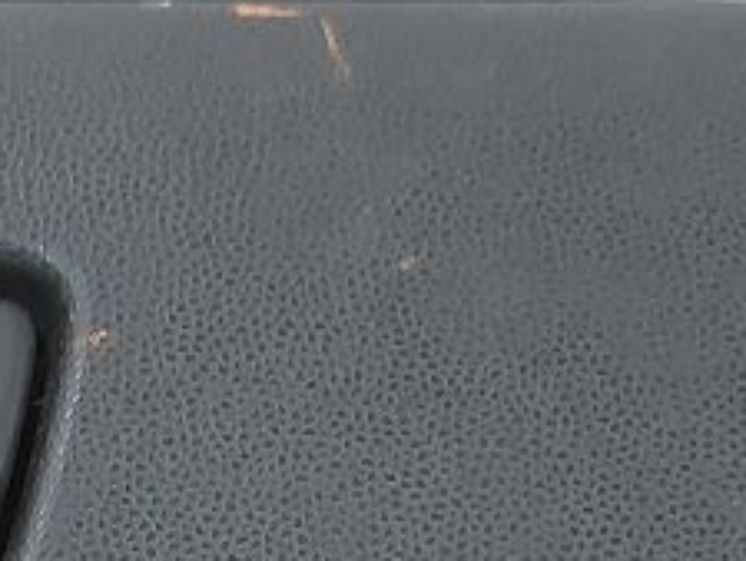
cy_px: 1202
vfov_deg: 9.3
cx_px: -267
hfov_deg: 12.8
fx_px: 3191
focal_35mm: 148
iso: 80
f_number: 1.8
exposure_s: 1/50
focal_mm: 5.23
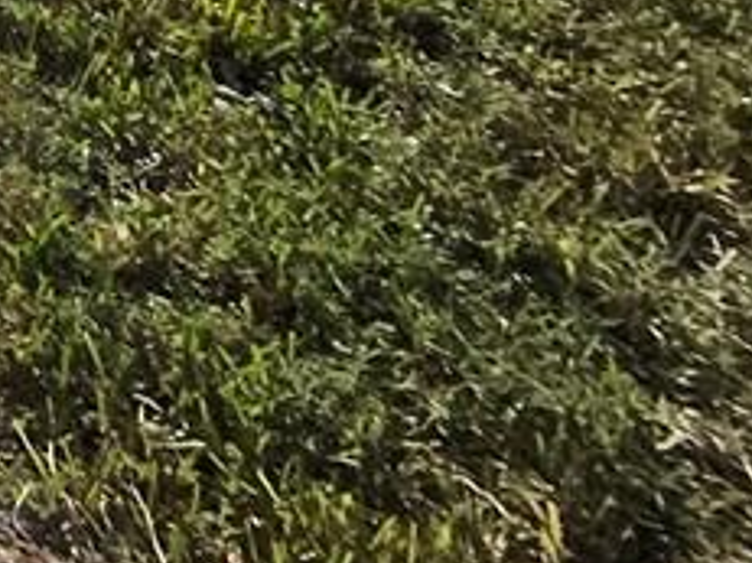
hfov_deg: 10.7
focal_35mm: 90
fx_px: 1954
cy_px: -1087
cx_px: -1654
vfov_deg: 11.1
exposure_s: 1/2083
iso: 32
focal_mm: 1.7
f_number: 2.2
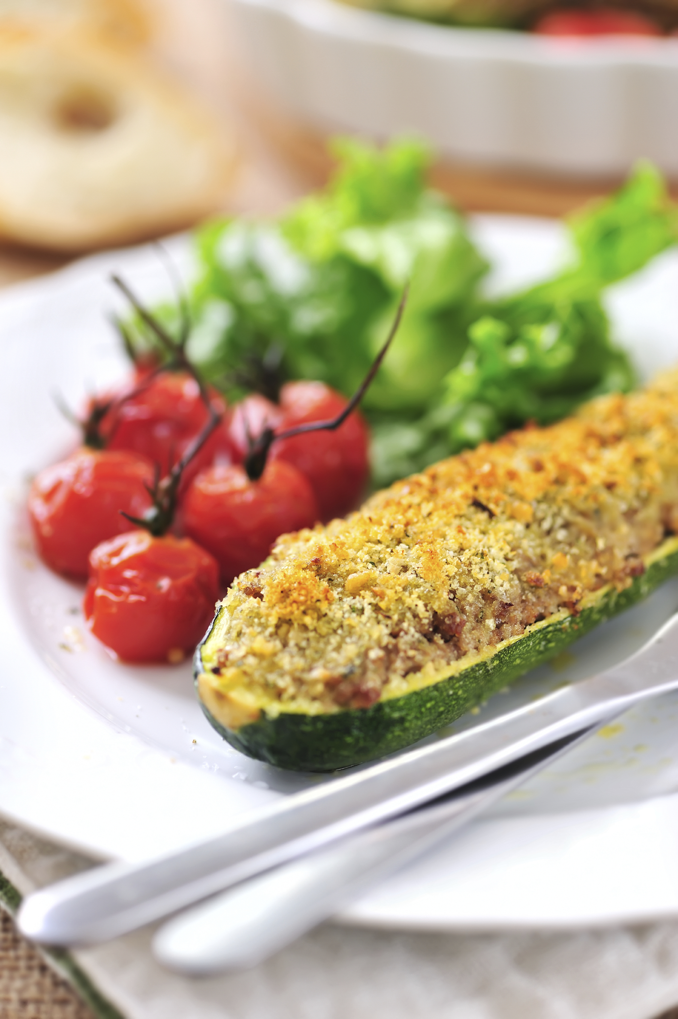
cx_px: 339
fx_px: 2969
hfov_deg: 13.0
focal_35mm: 105
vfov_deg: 19.5
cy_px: 510
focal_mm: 105
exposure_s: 1/15
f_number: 4.5
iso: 200
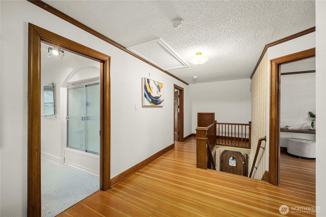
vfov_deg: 81.2
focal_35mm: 14
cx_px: 163
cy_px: 108
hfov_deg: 104.3
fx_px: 127
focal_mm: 14
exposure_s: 1/30
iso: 2000
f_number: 8
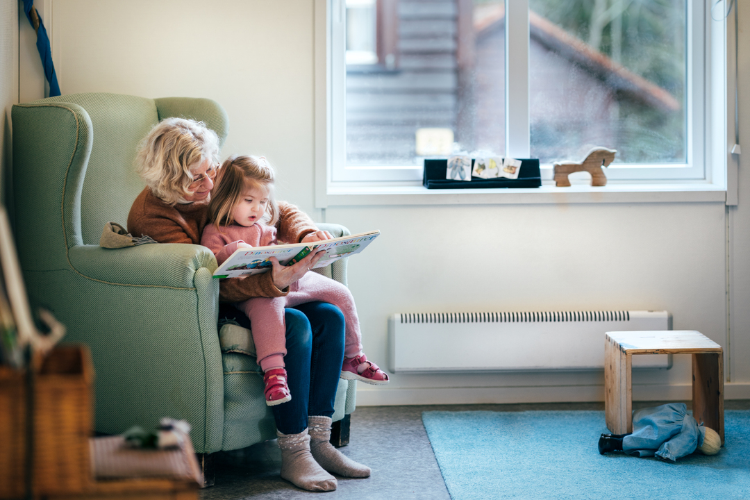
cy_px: 250
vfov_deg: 16.1
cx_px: 375
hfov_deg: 23.9
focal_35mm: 85
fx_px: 1771
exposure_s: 1/125
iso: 200
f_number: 2
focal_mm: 85
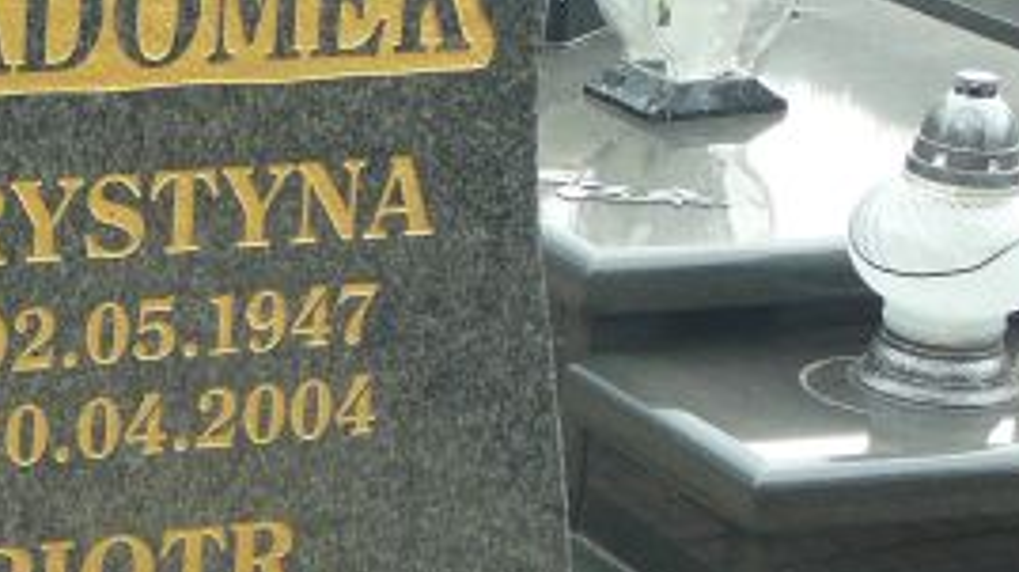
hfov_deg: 16.5
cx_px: -19
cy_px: 295
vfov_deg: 9.5
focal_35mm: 127
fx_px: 3430
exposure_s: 1/60
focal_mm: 7.3
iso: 100
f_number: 3.4
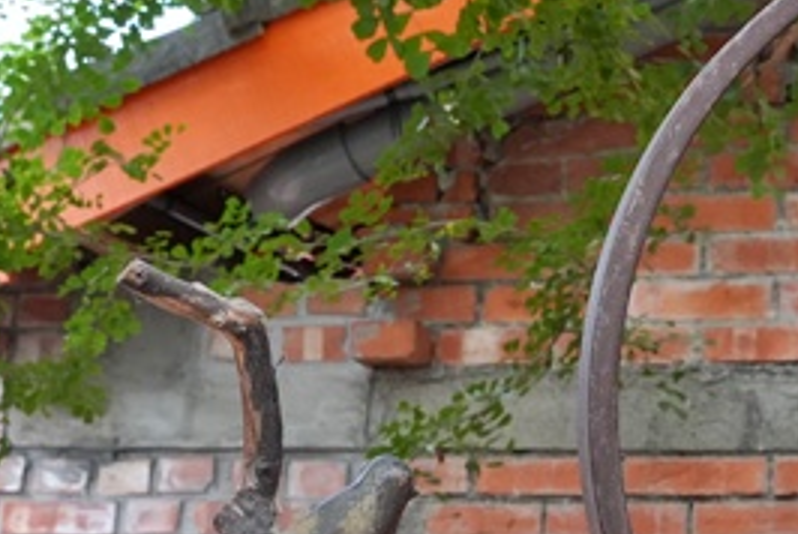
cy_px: 320
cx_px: 921
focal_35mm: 126
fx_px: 2798
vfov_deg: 10.9
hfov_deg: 15.7
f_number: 8
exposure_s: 1/400
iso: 3200
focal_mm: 32.8
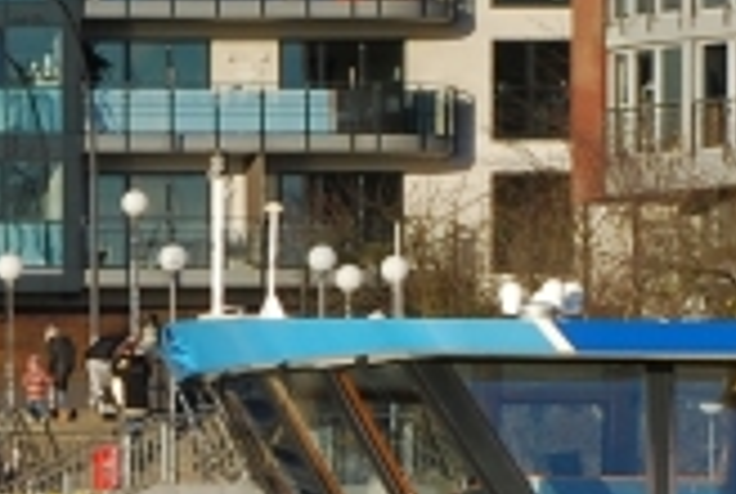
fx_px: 12657
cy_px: 707
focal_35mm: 618
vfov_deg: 2.2
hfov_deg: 3.3
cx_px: -381
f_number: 10
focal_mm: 66
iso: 200
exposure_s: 1/200
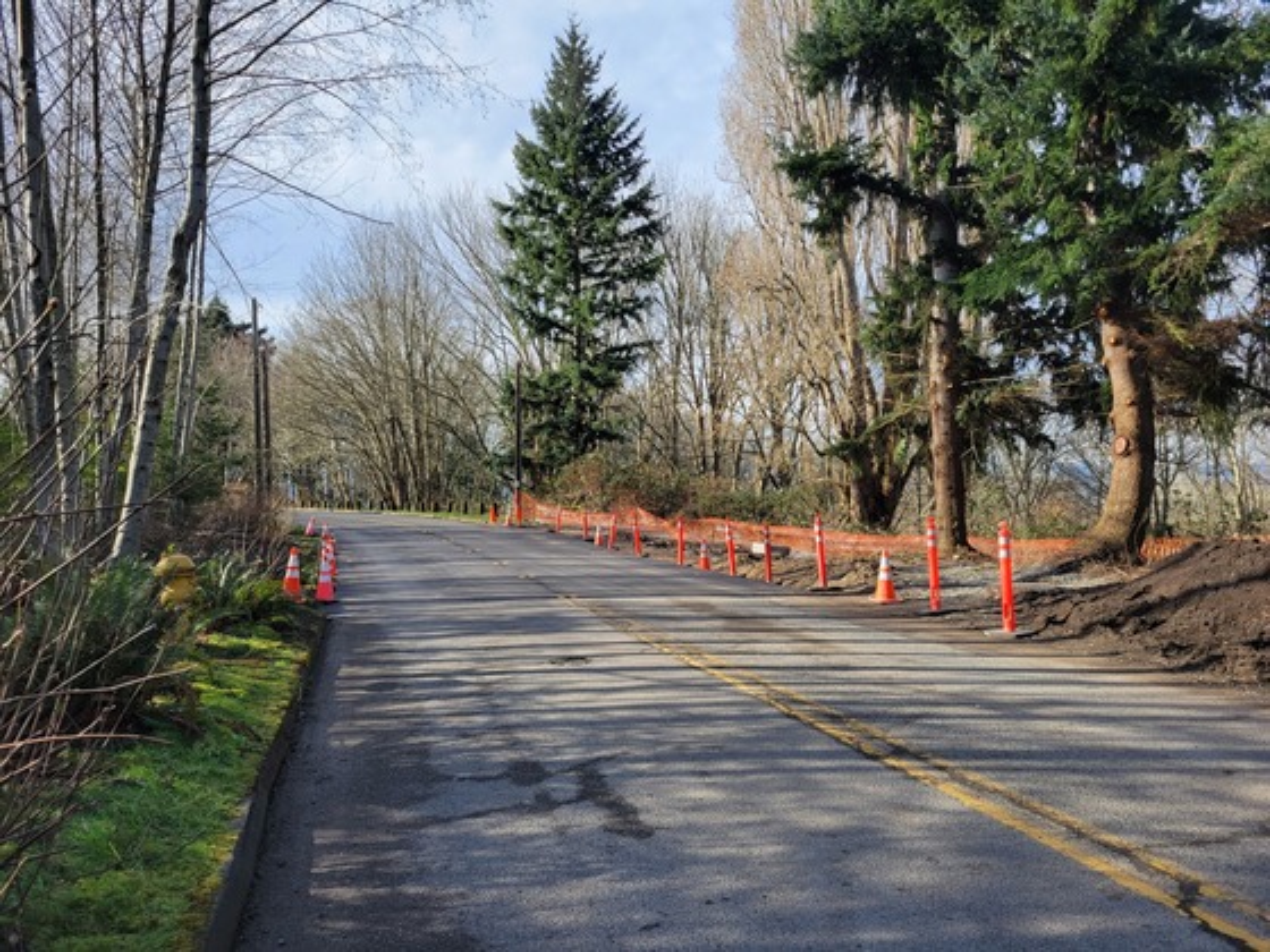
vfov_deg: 53.1
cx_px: 635
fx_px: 954
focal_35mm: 26
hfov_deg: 67.3
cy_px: 476
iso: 40
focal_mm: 5.4
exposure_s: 1/873
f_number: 1.8
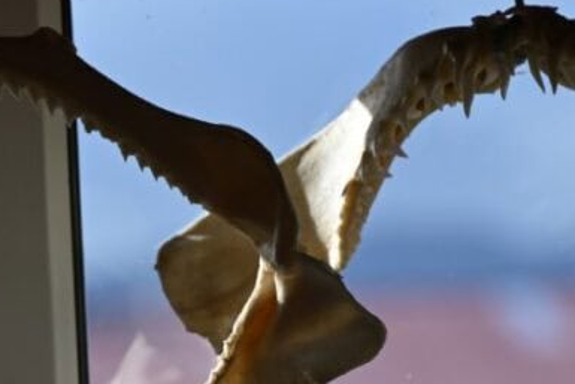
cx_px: 242
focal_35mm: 479
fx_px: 7653
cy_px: 368
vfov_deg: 2.9
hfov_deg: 4.3
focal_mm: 180
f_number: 6.3
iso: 200
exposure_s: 1/500
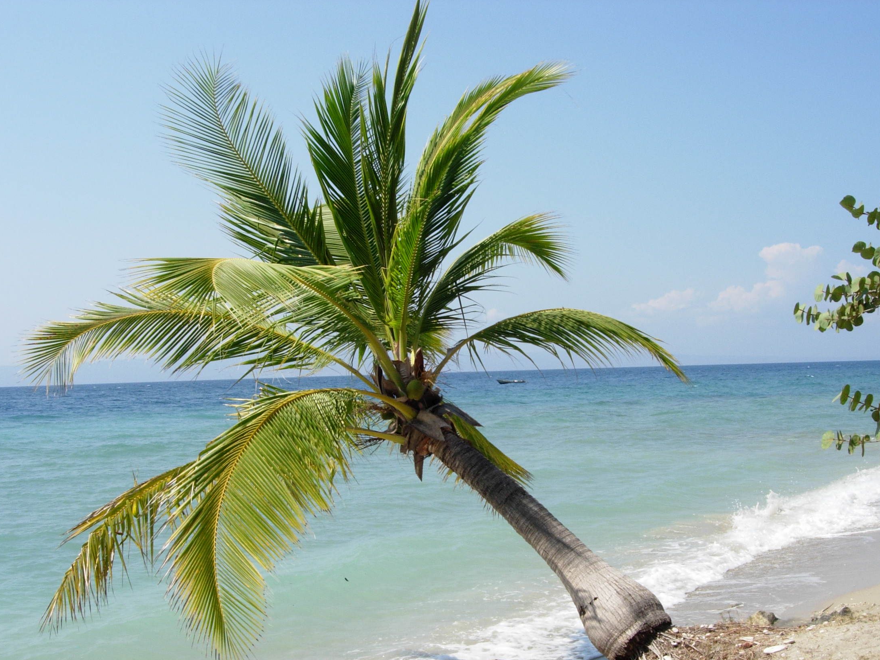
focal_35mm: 45
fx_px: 1144
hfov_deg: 42.1
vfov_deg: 32.1
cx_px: 441
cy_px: 389
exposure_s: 1/645
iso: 64
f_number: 4.8
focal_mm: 7.8
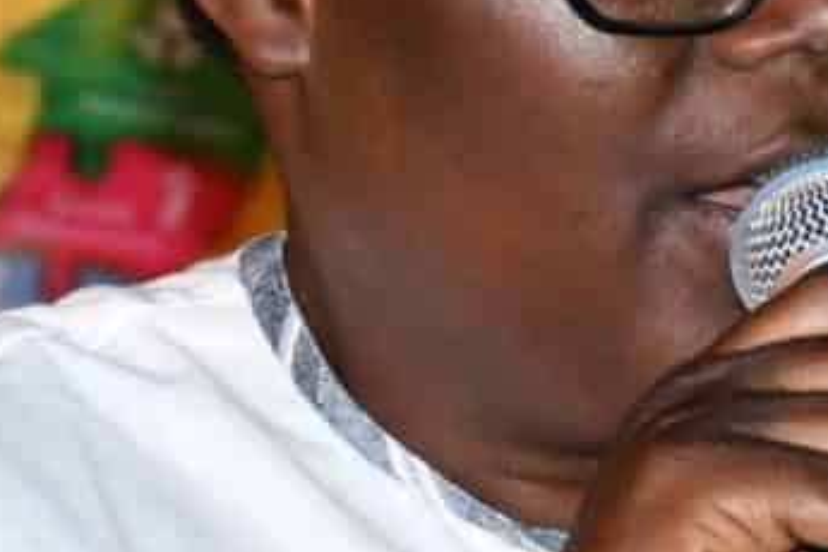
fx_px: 9843
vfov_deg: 3.2
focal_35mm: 428
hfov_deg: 4.8
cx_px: 559
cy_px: 390
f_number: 4.5
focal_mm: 48
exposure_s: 1/60
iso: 2500
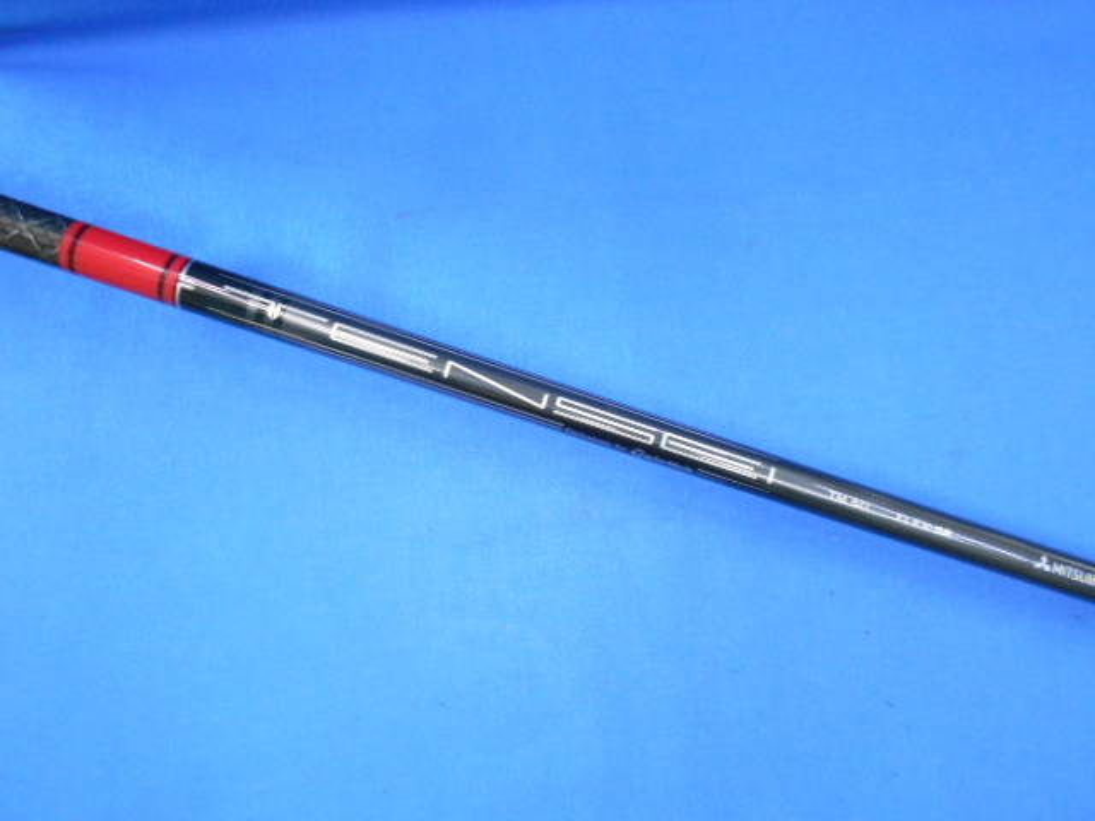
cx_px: 548
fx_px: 822
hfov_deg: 67.3
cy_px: 410
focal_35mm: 26
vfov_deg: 53.1
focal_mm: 4.6
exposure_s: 1/30
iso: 360
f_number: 3.2
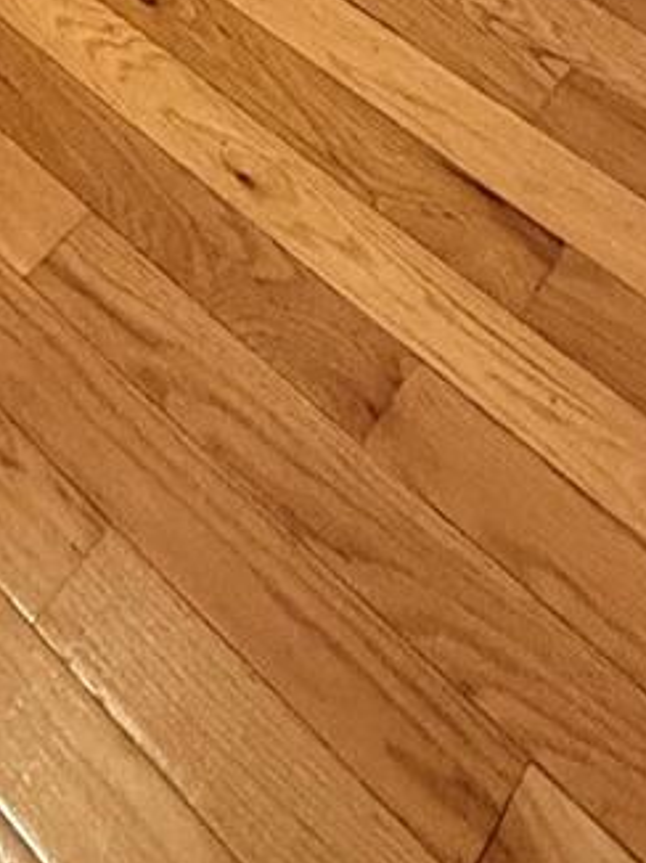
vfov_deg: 16.7
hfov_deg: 22.2
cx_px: 294
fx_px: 1644
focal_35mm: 66
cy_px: -1059
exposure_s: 1/60
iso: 400
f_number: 2.2
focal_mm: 2.22
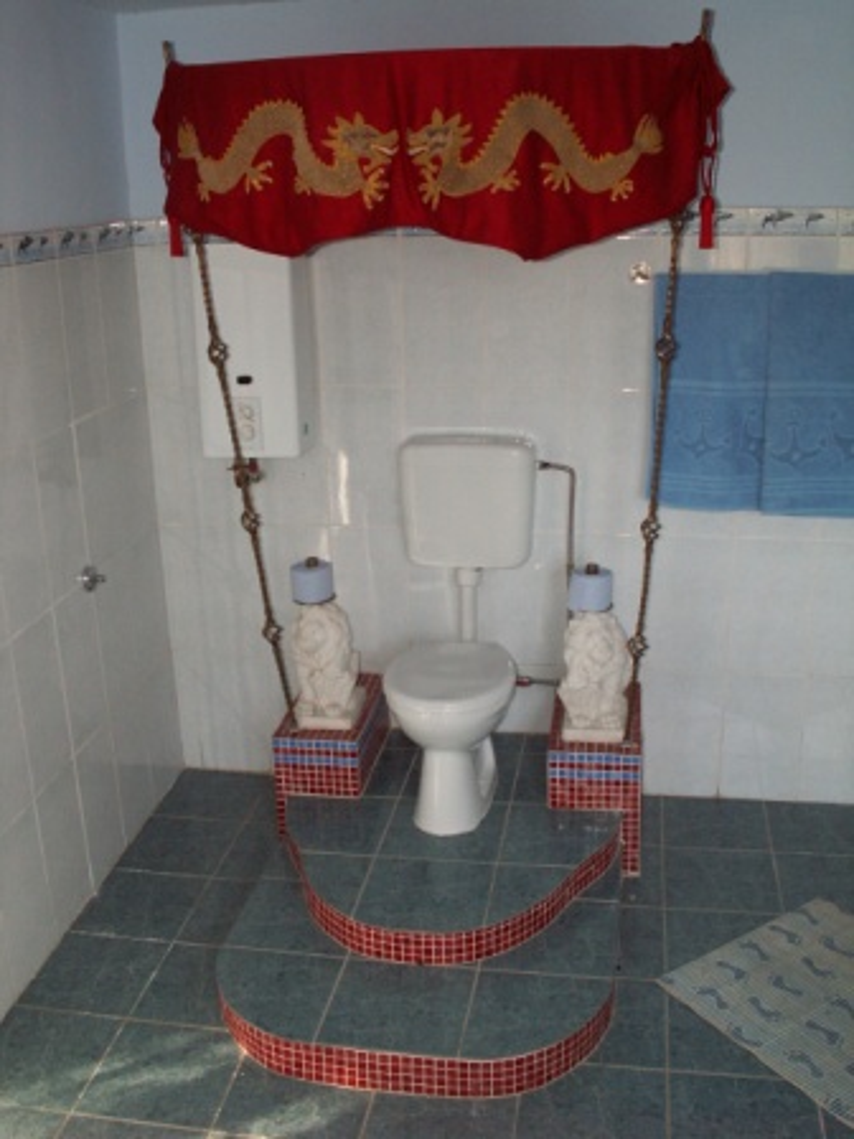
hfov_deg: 40.7
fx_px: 1151
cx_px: 427
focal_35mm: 35
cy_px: 570
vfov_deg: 52.6
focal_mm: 5.86
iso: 100
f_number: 2.8
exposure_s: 1/60
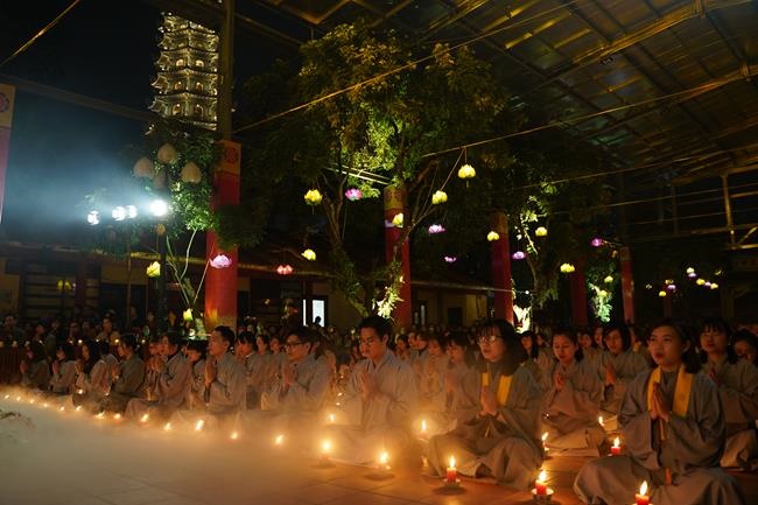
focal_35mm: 28
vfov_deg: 46.4
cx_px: 379
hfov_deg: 65.5
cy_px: 252
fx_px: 589
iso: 1000
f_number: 2.8
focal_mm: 28
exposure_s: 1/30
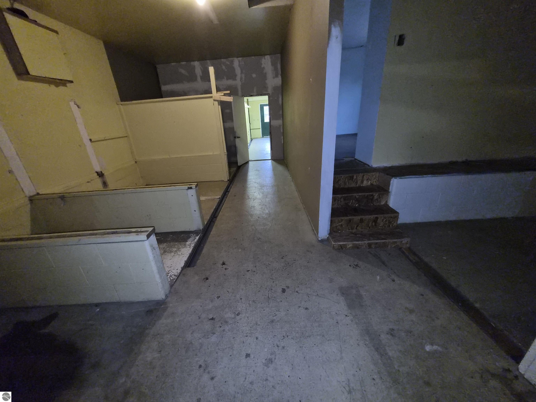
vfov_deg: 89.9
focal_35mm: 13
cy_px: 201
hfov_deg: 106.2
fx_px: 201
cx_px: 268
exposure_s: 1/41
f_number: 2.2
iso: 320
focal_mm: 1.7
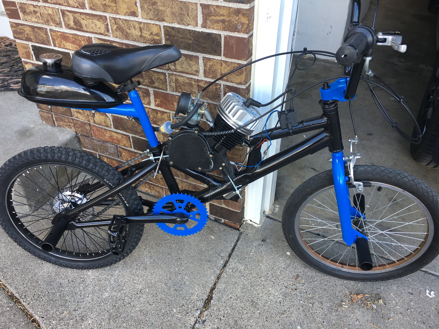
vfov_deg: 48.2
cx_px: 220
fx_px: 368
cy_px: 164
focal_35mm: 29
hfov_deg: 61.7
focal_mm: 4.15
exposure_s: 1/40
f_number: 2.2
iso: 25
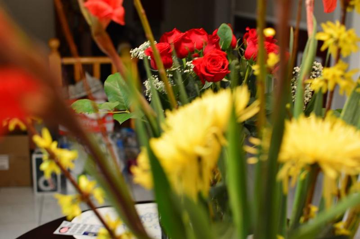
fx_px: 525
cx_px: 180
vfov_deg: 25.7
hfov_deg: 37.9
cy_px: 120
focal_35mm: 52
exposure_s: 1/15
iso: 400
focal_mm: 35
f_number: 3.2
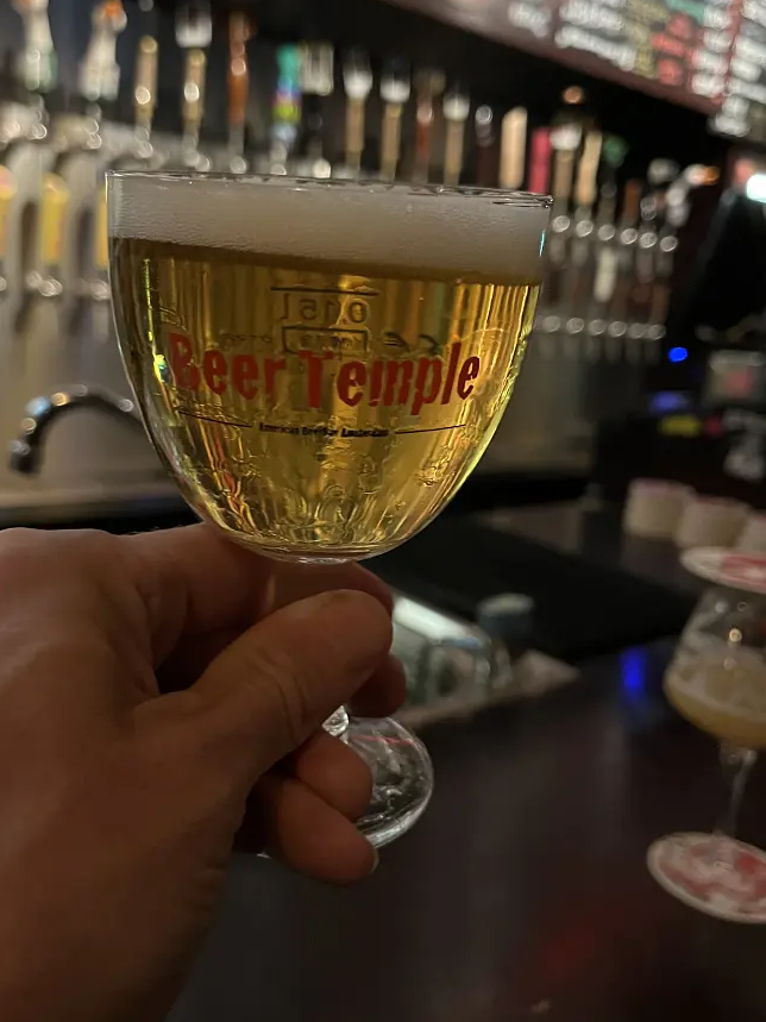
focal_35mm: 31
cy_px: 434
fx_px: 915
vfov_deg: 58.1
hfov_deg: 45.3
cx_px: 338
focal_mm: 5.1
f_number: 1.6
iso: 640
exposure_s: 1/25
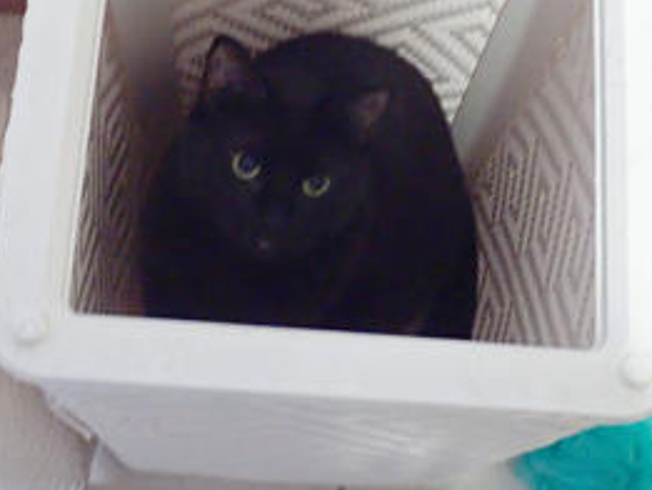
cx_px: 335
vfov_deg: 21.8
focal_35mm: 67
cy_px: 146
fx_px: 1263
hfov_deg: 29.0
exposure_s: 1/20
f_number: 2.6
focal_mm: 6.4
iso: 800
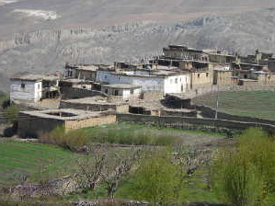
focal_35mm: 99
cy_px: 77
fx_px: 786
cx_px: 166
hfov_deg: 19.8
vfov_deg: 14.9
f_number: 4.2
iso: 50
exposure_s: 1/340
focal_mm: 12.7
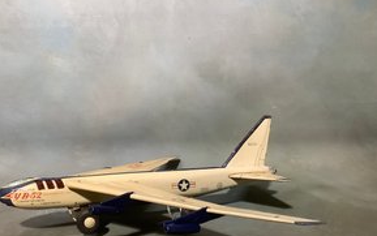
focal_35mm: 39
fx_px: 401
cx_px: 160
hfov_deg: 50.2
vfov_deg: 32.5
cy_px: 161
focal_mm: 3.3
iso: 320
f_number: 2.4
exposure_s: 1/40
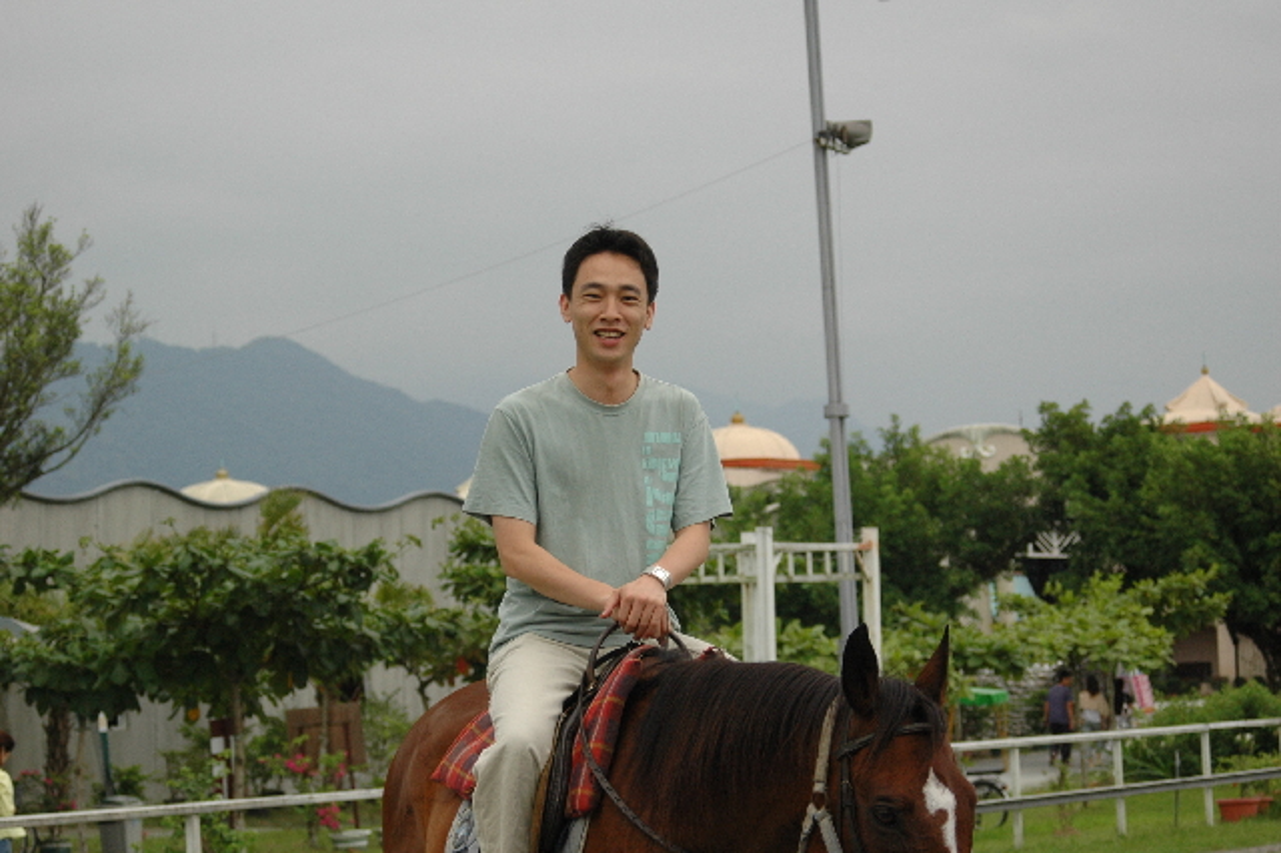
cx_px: 640
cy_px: 426
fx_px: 3734
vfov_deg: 13.0
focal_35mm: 105
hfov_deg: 19.5
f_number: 5.6
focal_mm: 70
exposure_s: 1/125
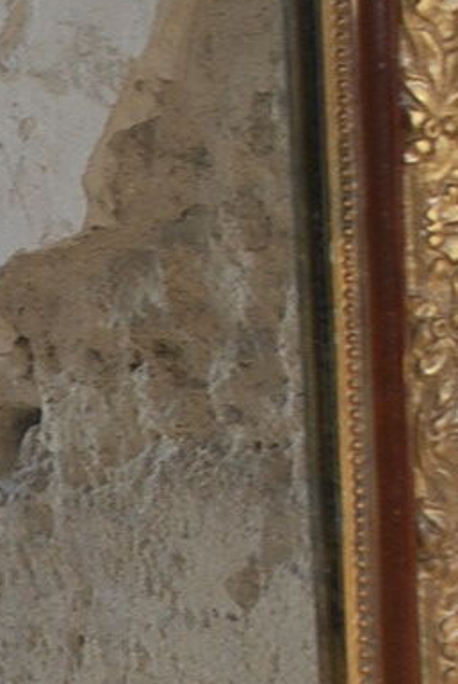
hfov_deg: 5.9
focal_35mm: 227
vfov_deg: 9.0
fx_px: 4320
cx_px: -426
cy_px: 673
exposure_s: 1/30
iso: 200
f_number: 4.8
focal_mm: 30
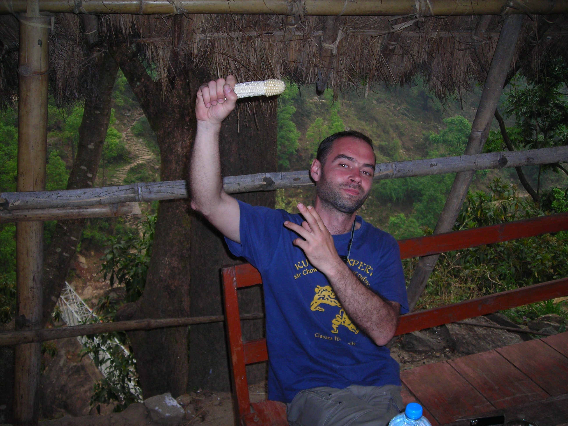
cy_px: 213
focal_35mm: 38
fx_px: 624
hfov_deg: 49.0
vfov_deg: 37.7
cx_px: 284
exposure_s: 1/60.1
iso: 80
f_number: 3.2
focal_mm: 6.3
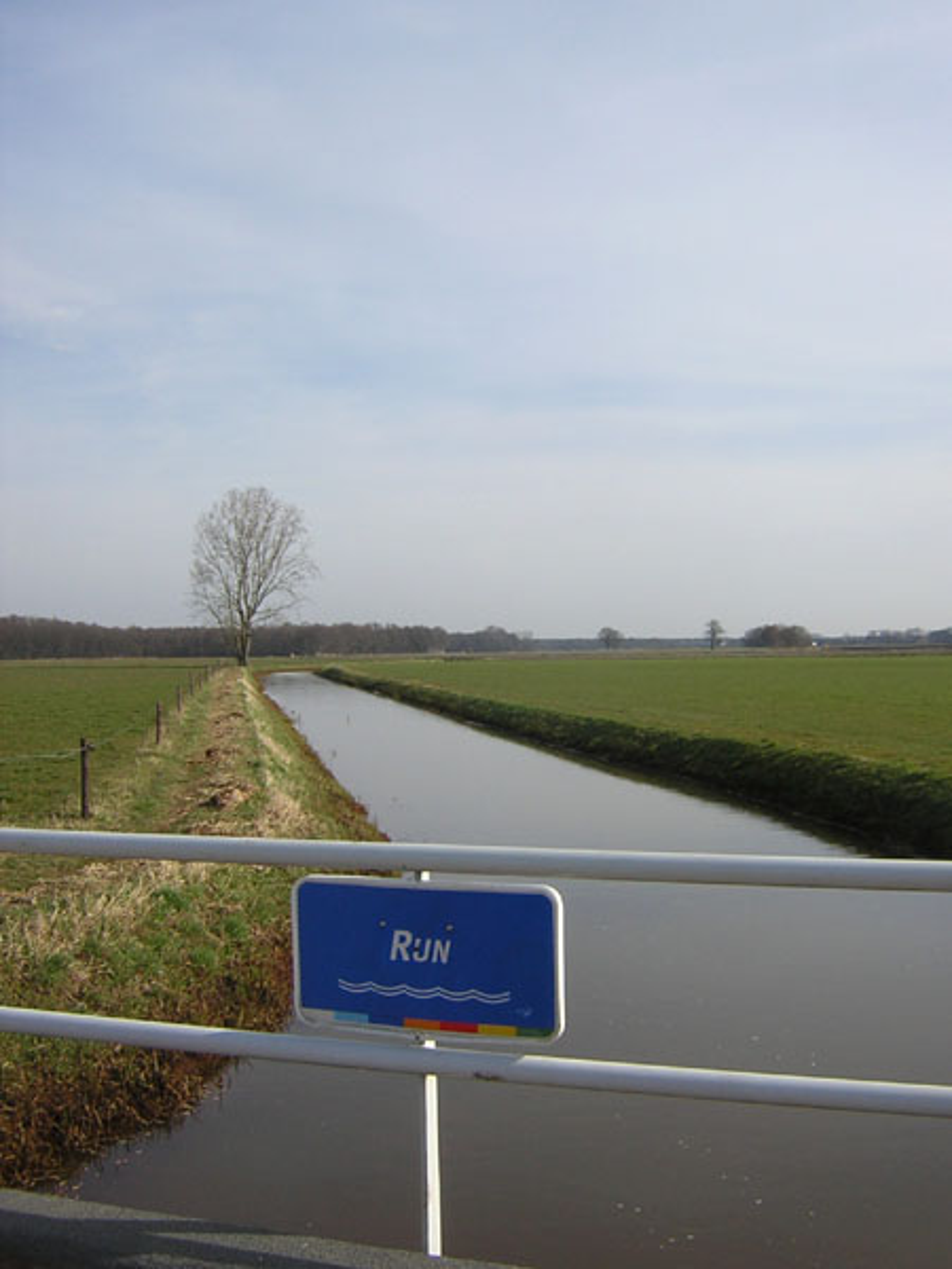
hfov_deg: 39.7
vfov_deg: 51.4
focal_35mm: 36
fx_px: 1320
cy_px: 634
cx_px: 476
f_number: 5.2
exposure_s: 1/336
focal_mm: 4.7
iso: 100
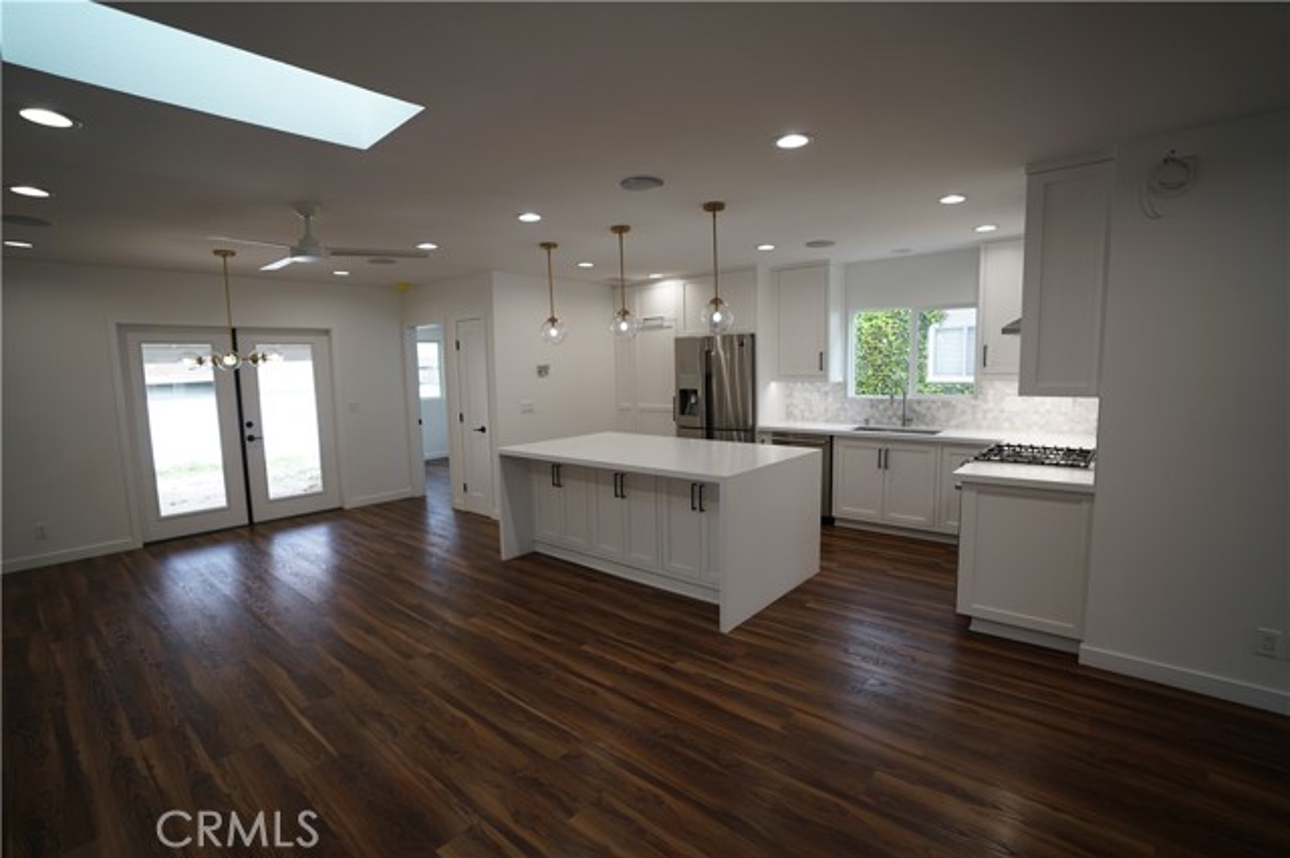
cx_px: 645
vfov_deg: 73.7
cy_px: 429
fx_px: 573
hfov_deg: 96.8
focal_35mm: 16
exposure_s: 1/60
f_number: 2.8
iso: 100
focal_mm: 16
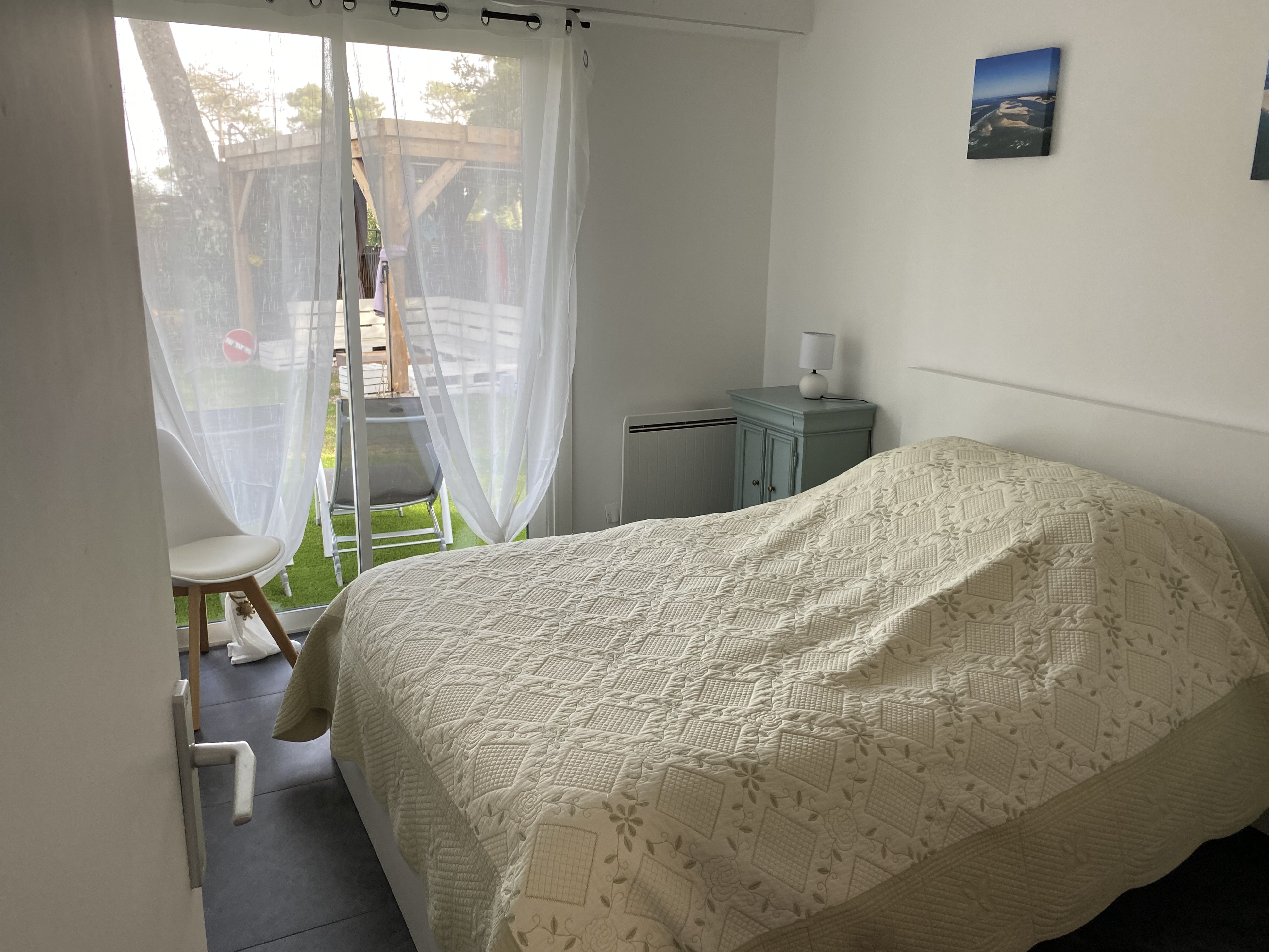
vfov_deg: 51.3
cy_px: 459
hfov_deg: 65.3
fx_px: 990
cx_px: 651
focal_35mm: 27
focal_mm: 4.25
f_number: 1.8
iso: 80
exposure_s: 1/122
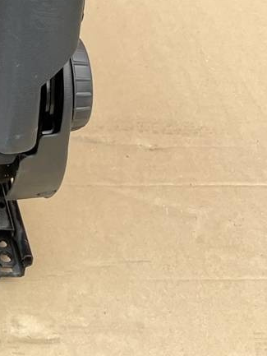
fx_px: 987
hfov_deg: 14.0
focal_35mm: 96
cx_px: -186
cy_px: -256
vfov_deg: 17.3
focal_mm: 4.2
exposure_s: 1/121
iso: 50
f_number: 1.6
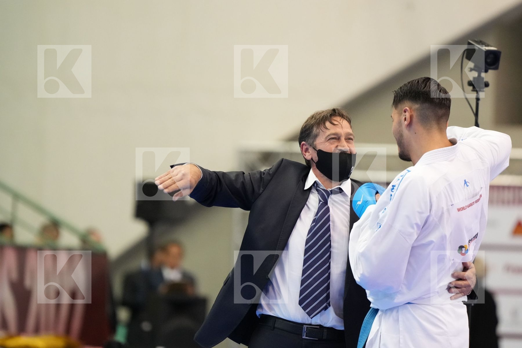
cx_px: 261
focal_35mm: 300
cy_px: 174
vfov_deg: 4.6
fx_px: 4350
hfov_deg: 6.9
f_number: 2.8
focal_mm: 200
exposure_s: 1/1000
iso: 4000
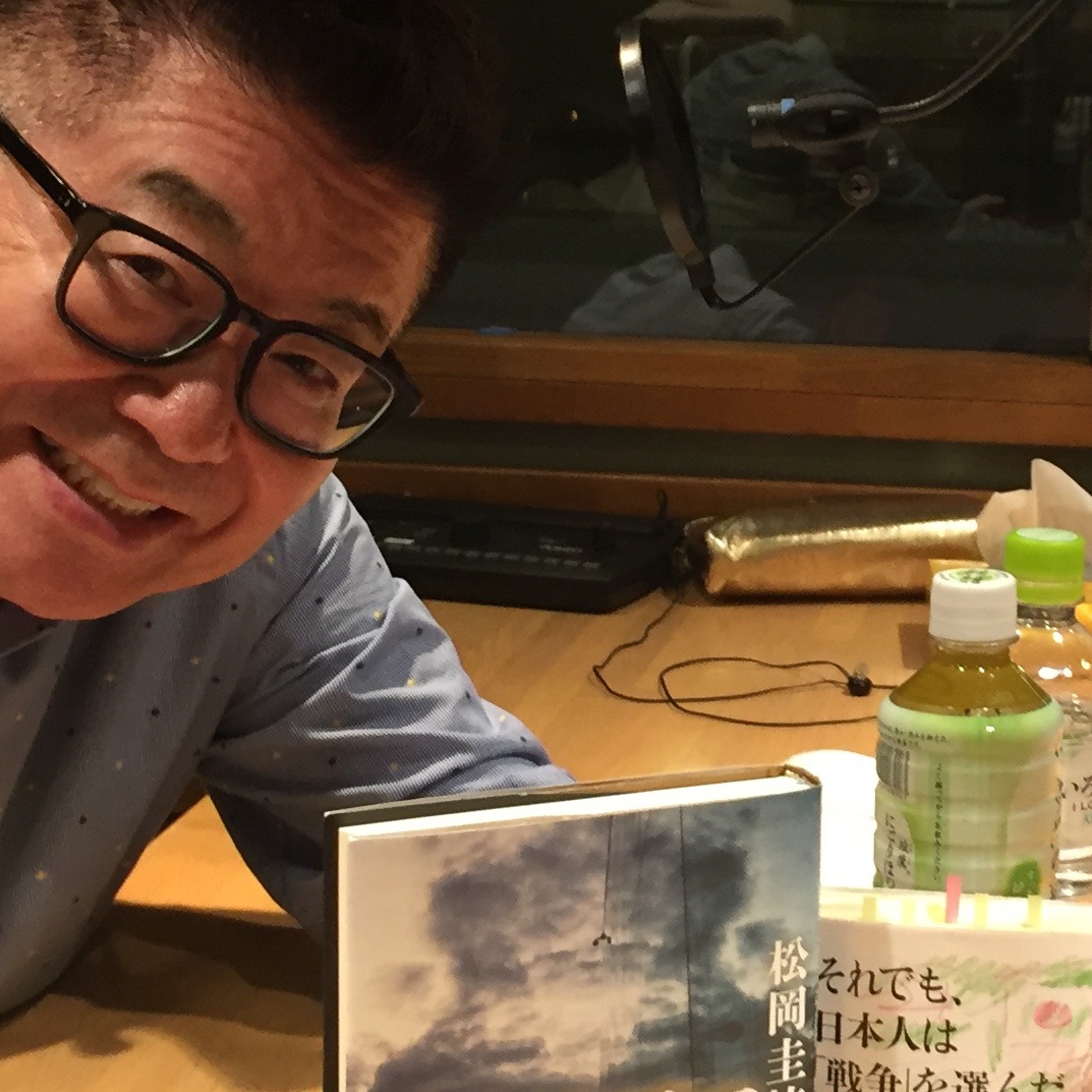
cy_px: 437
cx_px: 876
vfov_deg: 22.2
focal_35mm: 78
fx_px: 2784
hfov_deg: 21.9
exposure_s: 1/30
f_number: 2.2
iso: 80
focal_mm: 4.15
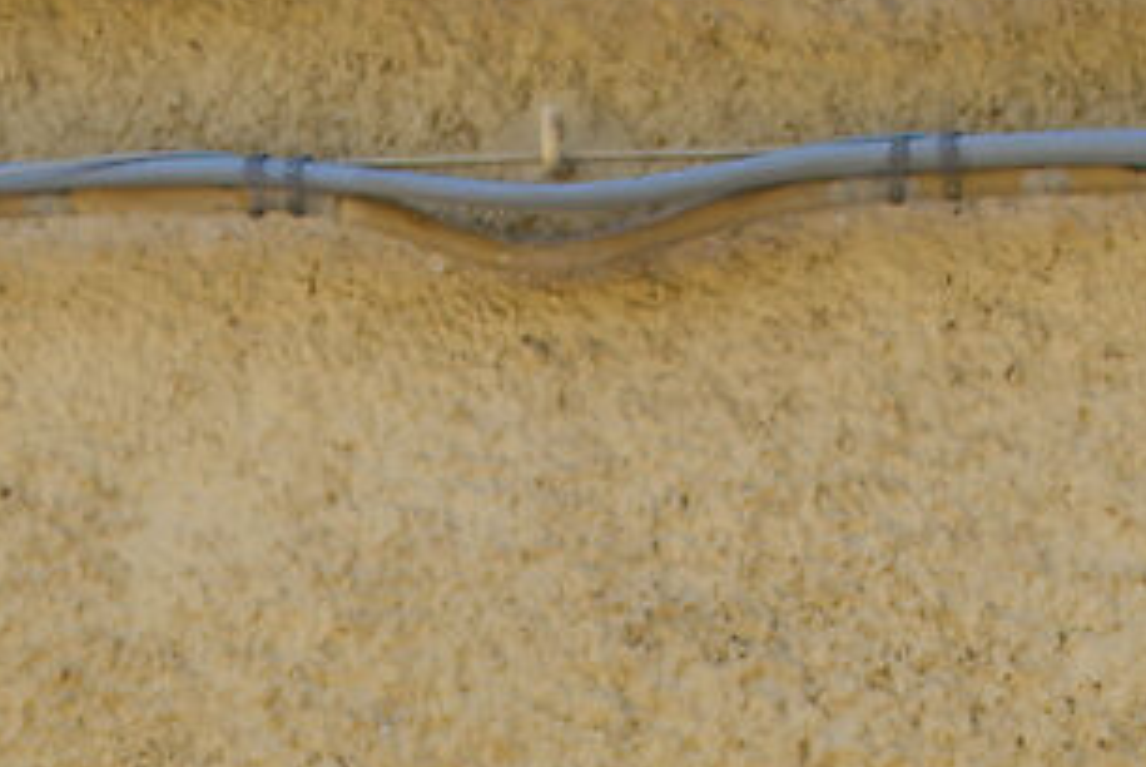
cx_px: 263
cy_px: 2134
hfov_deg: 7.5
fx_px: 8762
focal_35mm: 275
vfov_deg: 4.8
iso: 100
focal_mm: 35
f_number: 2.2
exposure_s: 1/500
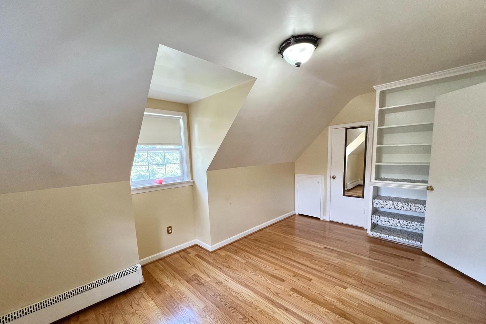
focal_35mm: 14
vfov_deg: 80.8
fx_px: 189
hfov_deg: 104.2
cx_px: 239
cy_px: 182
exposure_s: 1/120
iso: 250
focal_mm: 1.57
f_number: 1.8
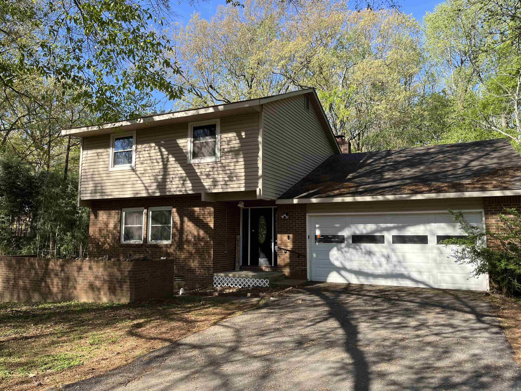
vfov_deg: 53.1
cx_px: 260
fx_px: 391
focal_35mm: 26
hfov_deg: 67.3
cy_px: 196
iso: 50
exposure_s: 1/1096
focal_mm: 5.1
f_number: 1.6
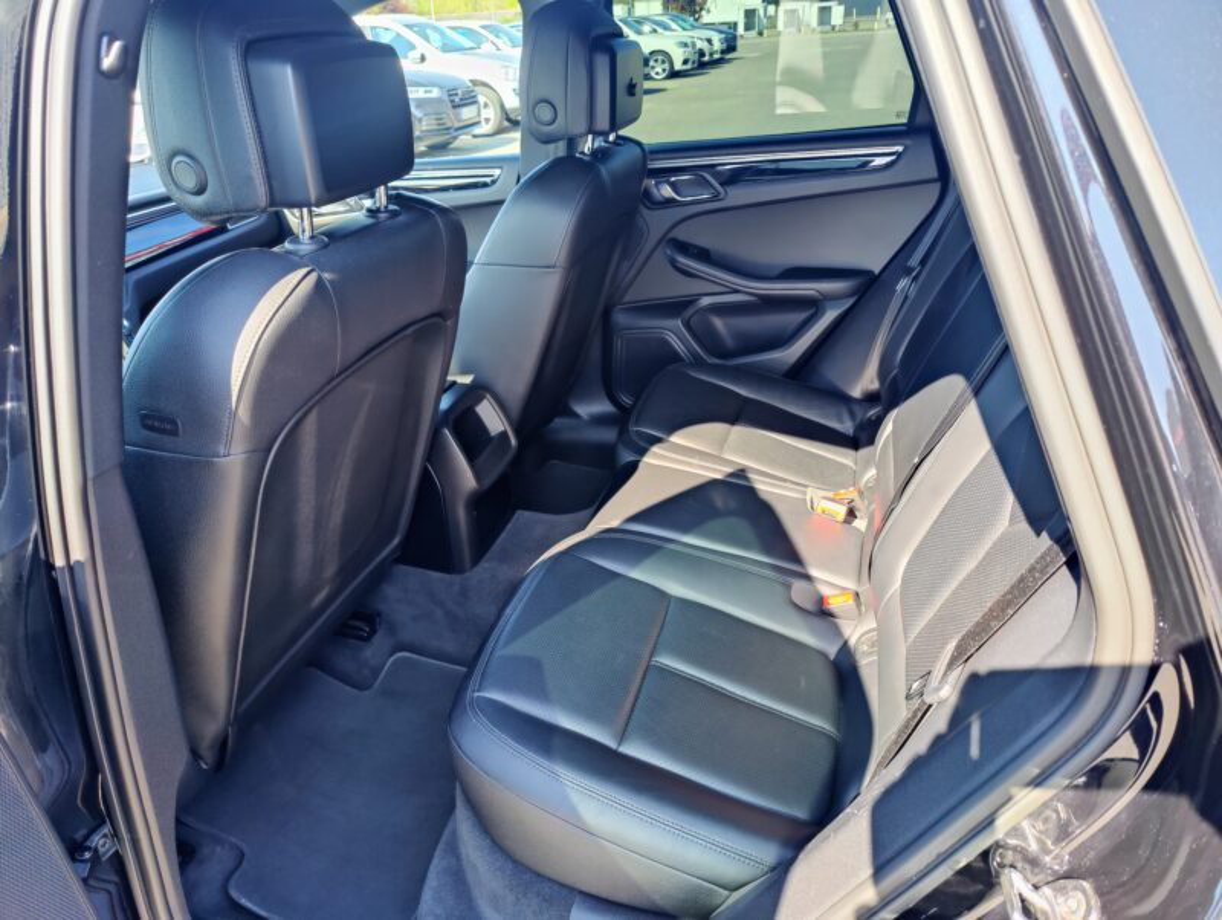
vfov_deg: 40.8
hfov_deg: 52.6
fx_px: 1237
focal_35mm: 35
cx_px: 611
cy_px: 460
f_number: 1.88
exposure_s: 1/121
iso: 200
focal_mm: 6.06
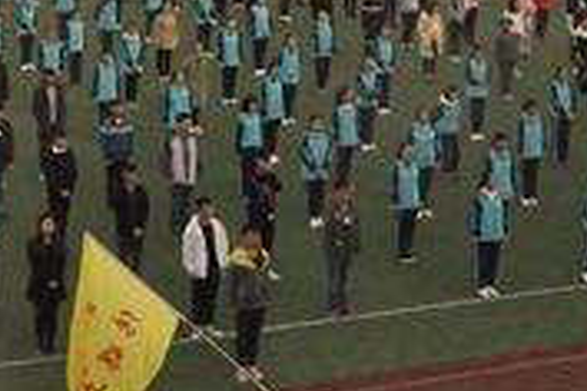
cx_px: 159
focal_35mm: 127
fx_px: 2066
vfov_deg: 10.5
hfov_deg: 16.1
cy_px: -151
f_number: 11
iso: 3200
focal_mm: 25
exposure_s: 1/1000
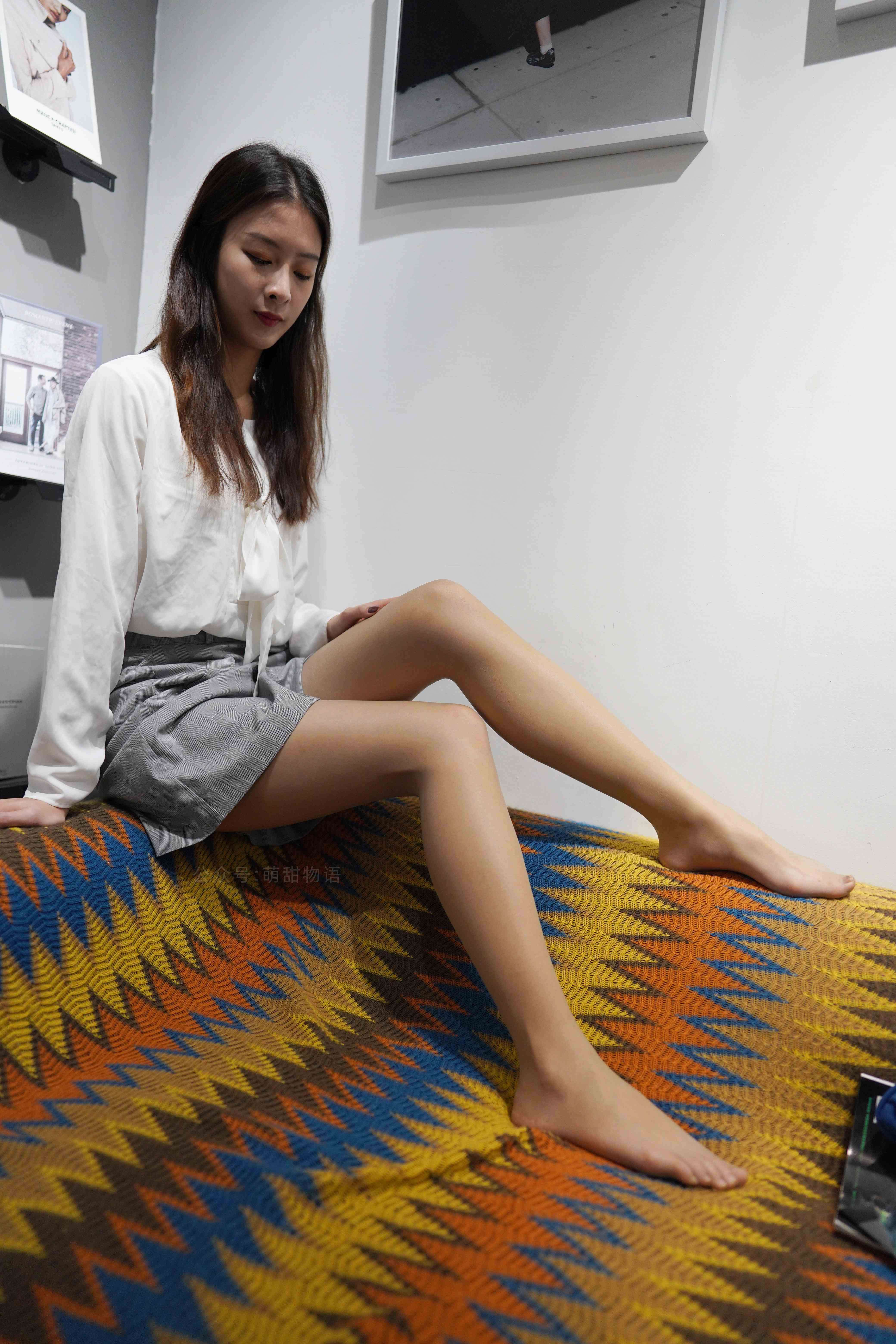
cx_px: 448
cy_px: 672
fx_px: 896
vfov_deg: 73.7
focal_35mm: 24
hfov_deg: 53.1
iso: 800
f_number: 1.8
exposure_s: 1/1000
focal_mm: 24
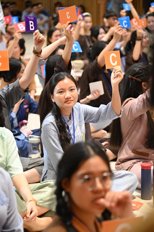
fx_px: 771
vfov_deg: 17.1
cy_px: 116
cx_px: 77
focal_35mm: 120
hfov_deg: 11.4
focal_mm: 120
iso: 4000
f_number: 4
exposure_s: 1/125
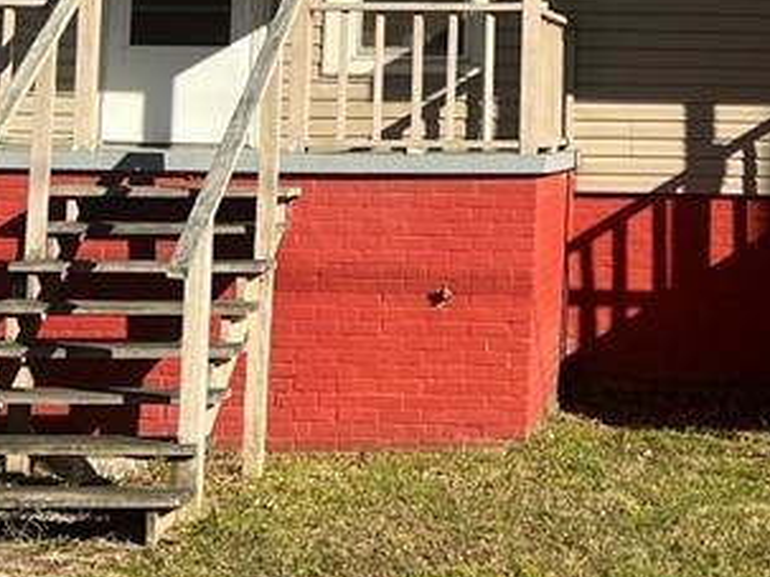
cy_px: -76
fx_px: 1957
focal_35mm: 88
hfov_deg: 21.6
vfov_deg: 16.2
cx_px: 740
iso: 50
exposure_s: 1/3571
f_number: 1.5
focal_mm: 5.7
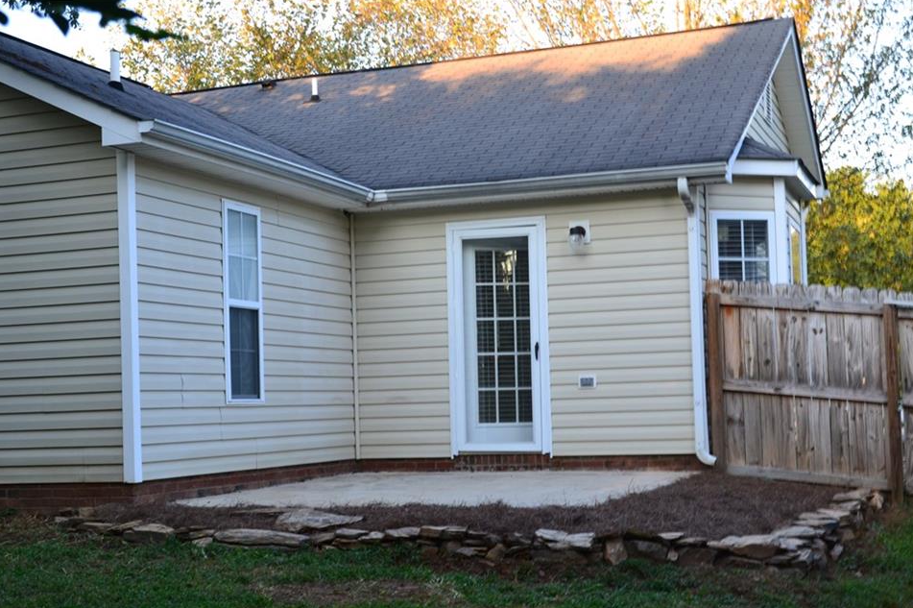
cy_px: 323
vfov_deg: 23.9
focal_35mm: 57
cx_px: 442
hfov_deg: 35.3
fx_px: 1433
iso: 400
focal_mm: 35
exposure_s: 1/50
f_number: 8
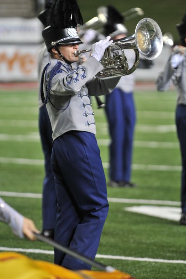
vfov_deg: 6.9
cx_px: 93
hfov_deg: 4.6
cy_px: 140
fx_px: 2329
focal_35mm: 300
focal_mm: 200
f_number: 2.8
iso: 800
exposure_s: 1/160
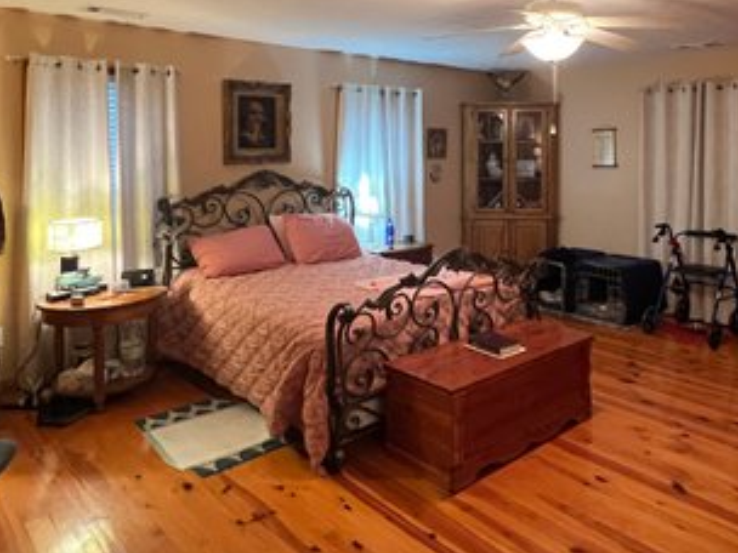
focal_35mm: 27
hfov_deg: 64.3
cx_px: 465
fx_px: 576
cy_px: 161
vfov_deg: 49.9
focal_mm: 1.57
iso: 500
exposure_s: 1/60
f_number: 1.8
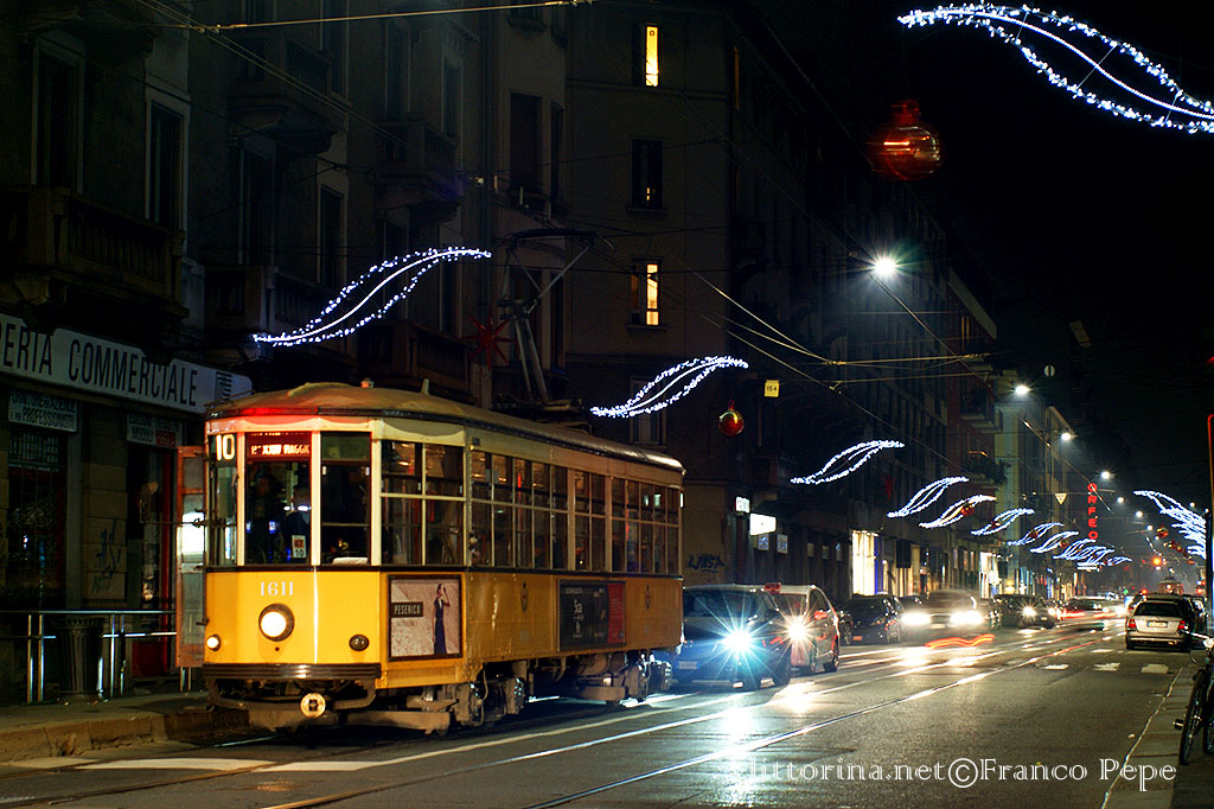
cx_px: 607
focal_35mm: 75
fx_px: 2528
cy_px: 404
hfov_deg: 27.0
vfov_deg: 18.2
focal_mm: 50
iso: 200
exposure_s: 1.6
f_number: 8
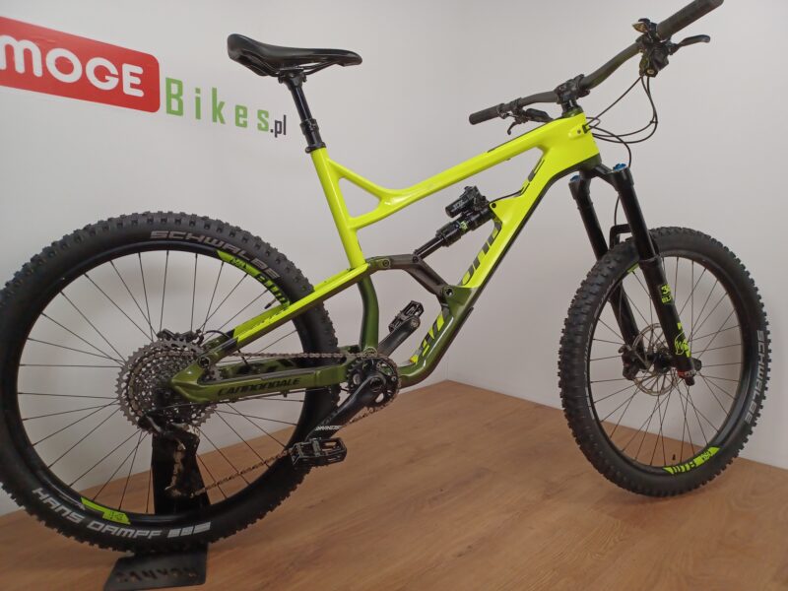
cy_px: 296
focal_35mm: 25
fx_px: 569
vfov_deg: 54.9
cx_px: 394
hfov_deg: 69.4
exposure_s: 1/114
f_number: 1.8
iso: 400
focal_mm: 4.6
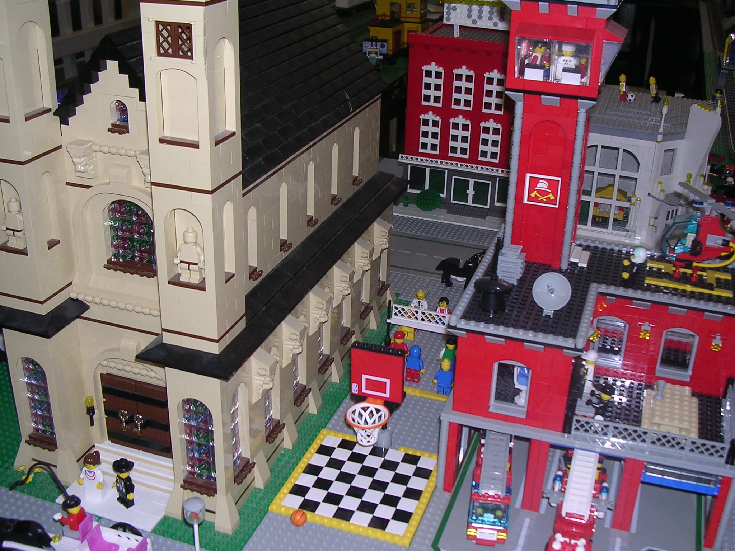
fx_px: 871
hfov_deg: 45.8
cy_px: 276
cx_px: 368
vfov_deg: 35.1
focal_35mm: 41
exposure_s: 1/60.1
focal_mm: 6.2
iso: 100
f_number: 2.9
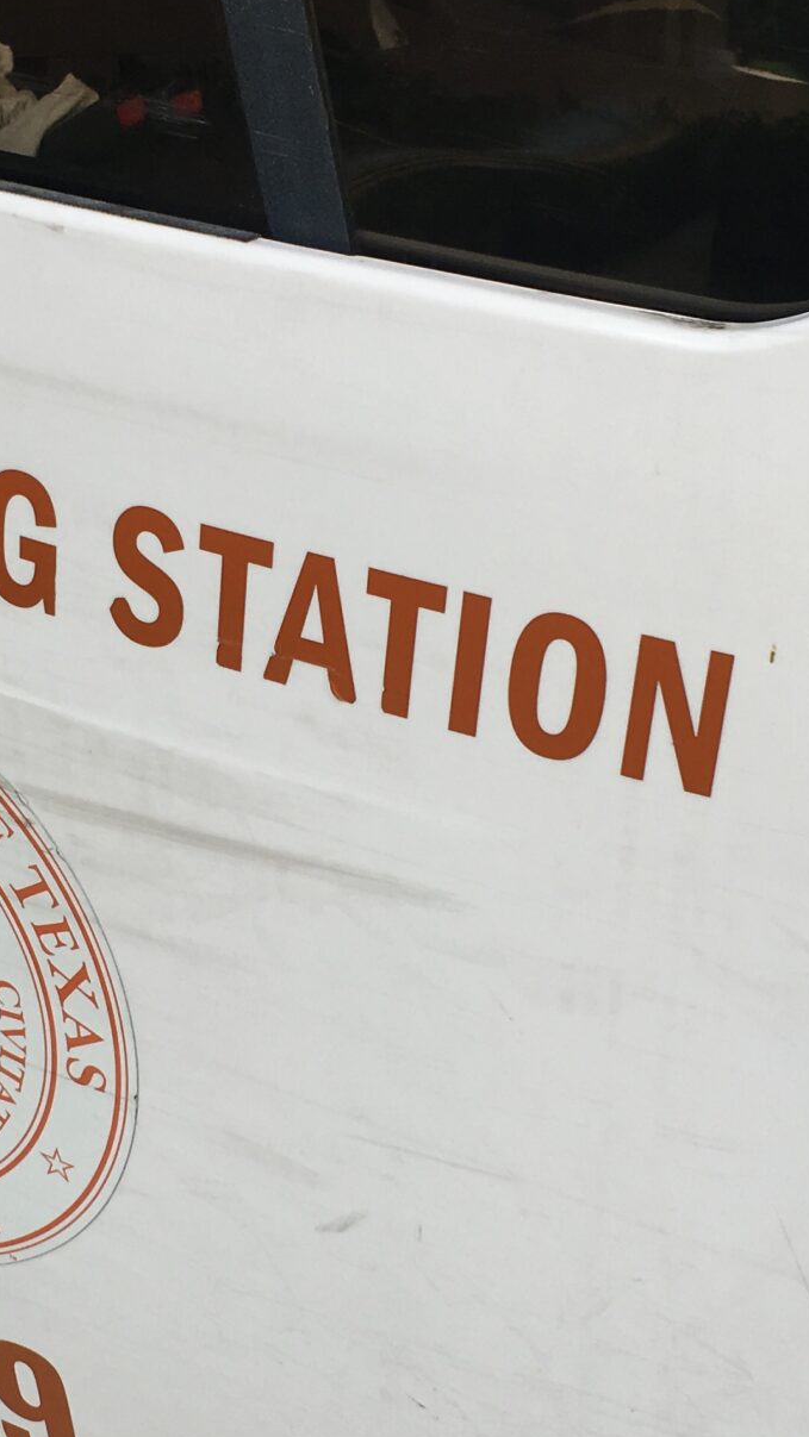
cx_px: 206
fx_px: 2555
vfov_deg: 31.4
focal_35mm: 67
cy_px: 785
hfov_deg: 17.9
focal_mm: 4.15
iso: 25
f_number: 2.2
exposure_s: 1/434
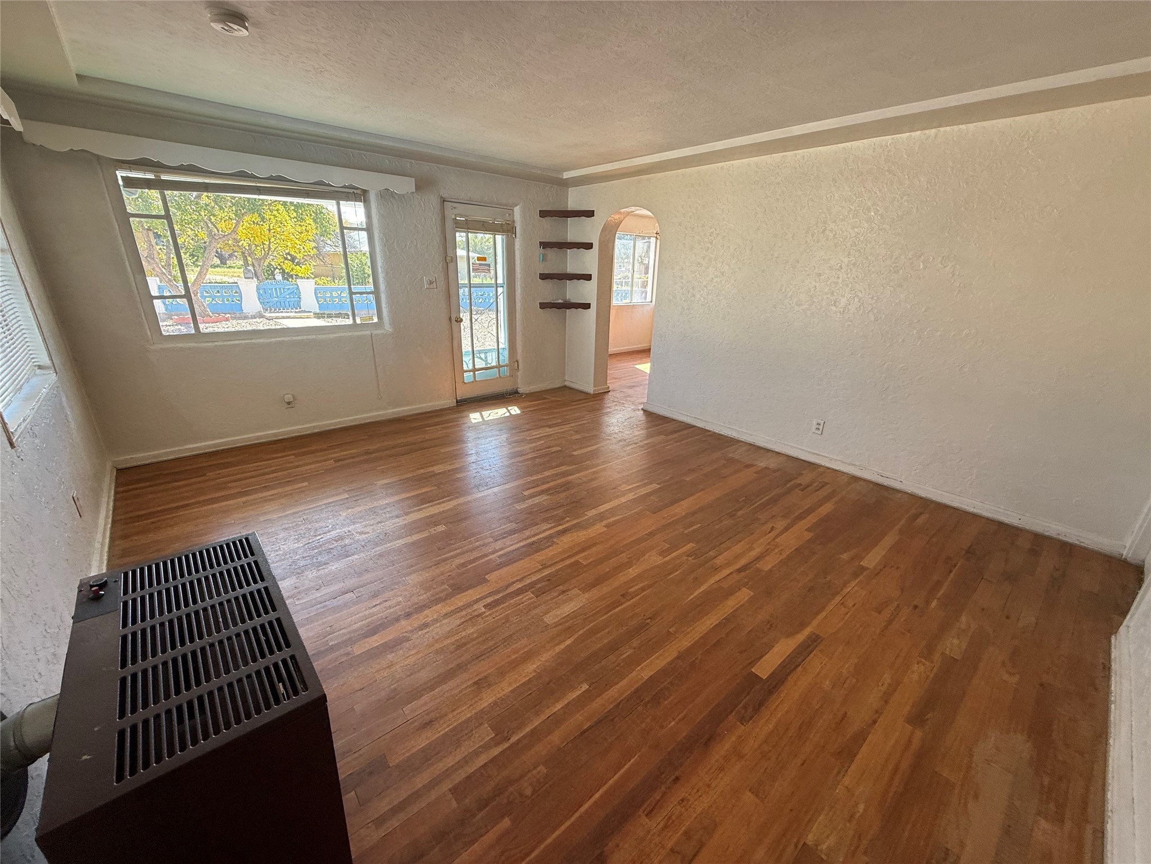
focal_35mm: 14
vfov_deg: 85.7
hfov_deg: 102.1
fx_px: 466
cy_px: 432
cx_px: 576
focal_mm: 2.22
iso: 80
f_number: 2.2
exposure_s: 1/99
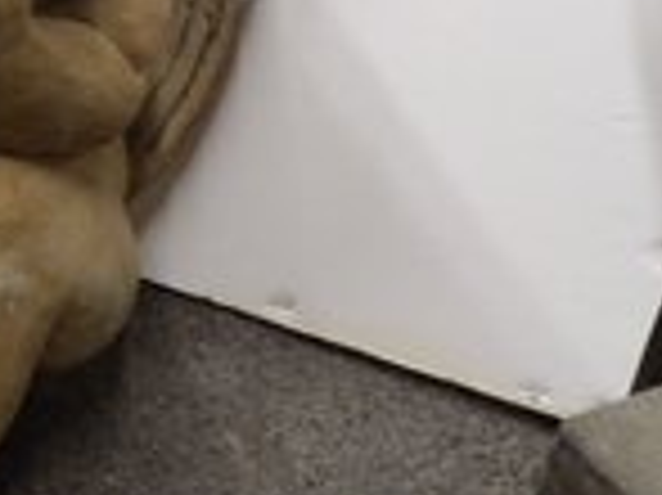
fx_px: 1070
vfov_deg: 25.8
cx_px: 29
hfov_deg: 32.2
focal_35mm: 56
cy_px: 128
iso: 554
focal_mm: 4.3
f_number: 2.8
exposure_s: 1/60
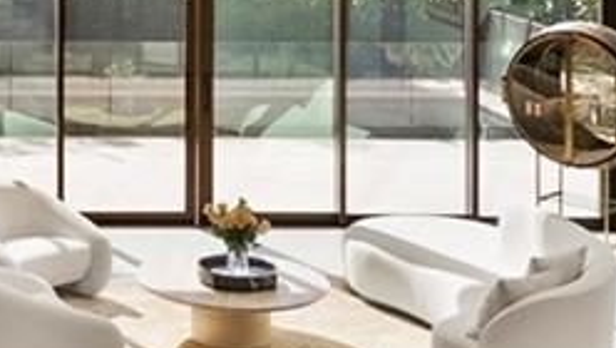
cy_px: -159
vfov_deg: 14.1
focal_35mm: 81
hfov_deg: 24.2
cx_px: -87
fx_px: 1324
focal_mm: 12
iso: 400
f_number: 8
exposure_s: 1/25
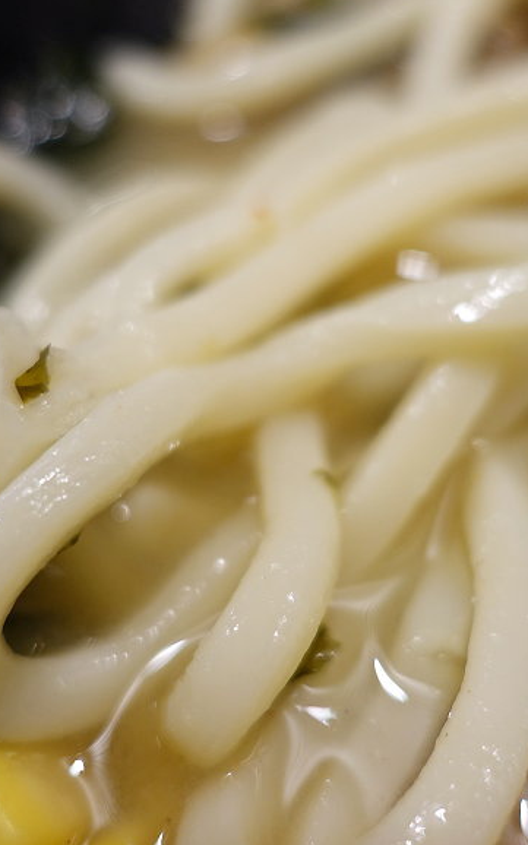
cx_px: 293
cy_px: 420
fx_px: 852
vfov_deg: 52.8
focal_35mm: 37
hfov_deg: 34.4
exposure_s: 1/40
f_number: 1.8
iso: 125
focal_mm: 8.8
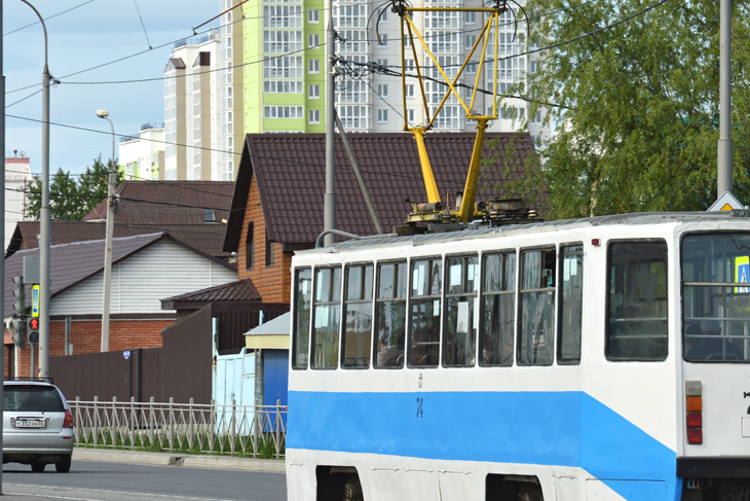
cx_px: 573
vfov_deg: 5.3
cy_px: 208
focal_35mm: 259
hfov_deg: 7.9
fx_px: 5393
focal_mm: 105
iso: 100
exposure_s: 1/320
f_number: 8
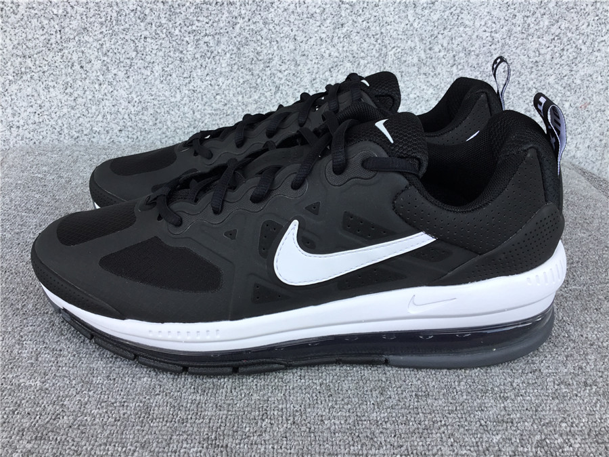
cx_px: 304
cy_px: 228
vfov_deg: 45.4
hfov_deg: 58.4
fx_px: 545
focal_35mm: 31
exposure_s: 1/116
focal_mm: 3.3
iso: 25
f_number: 2.4
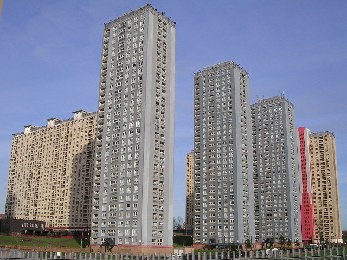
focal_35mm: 41
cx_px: 174
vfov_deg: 35.1
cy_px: 130
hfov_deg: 45.8
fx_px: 411
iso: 100
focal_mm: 6.2
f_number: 5.8
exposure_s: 1/328
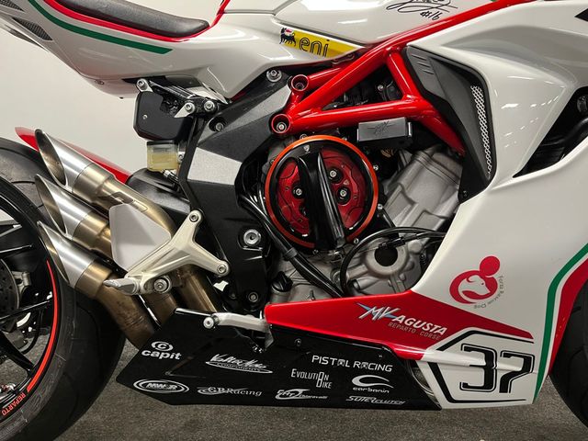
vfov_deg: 53.1
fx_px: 442
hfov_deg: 67.3
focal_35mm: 26
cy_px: 220
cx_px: 294
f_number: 1.6
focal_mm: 5.1
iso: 250
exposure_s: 1/50
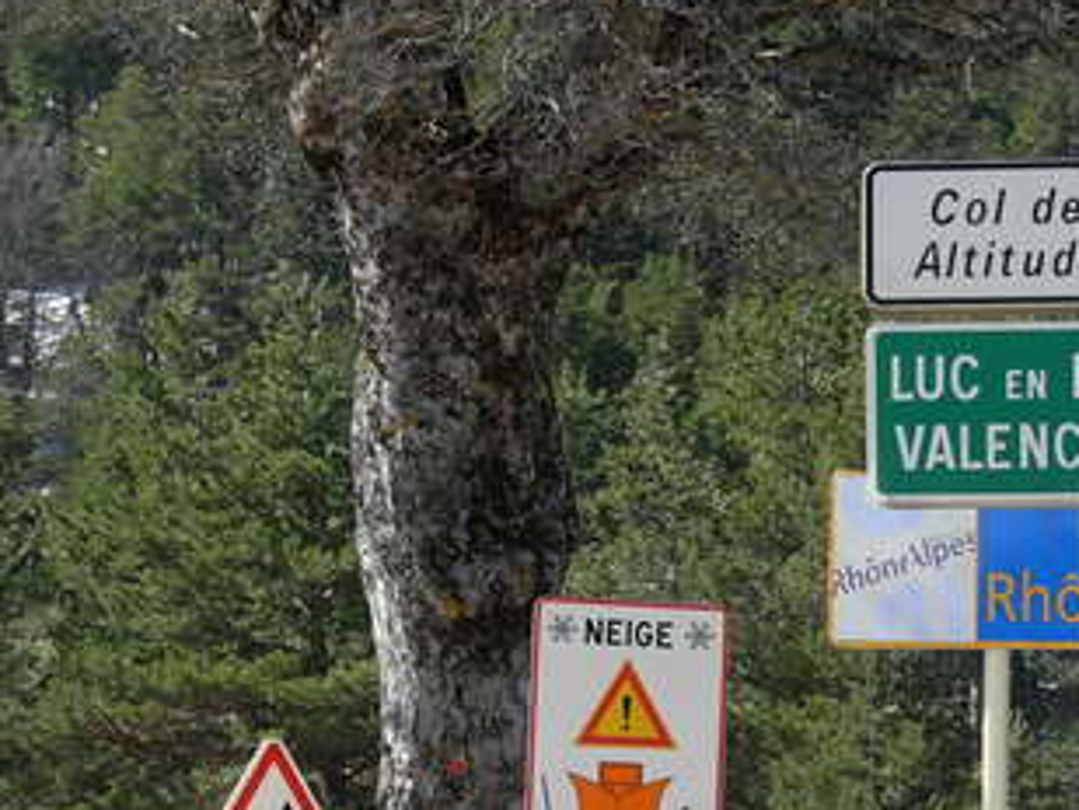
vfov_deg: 8.6
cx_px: 852
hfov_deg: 11.4
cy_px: 653
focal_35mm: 173
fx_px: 5395
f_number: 3.8
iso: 79
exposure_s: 1/406
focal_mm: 14.7
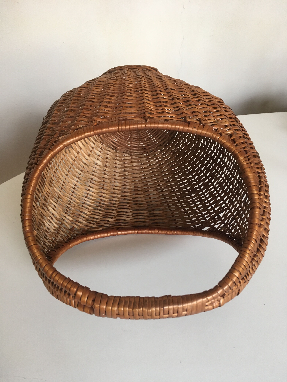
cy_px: 191
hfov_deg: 48.2
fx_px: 321
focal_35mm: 29
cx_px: 144
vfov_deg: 61.7
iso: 125
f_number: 2.2
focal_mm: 4.15
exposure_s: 1/33
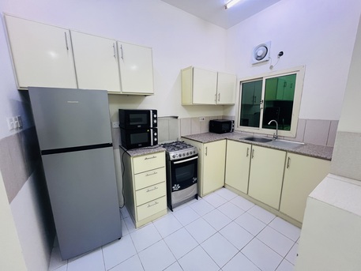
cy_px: 136
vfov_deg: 89.9
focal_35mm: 13
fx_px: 136
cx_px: 180
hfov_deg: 106.2
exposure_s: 1/50
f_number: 1.8
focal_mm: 1.57
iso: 200
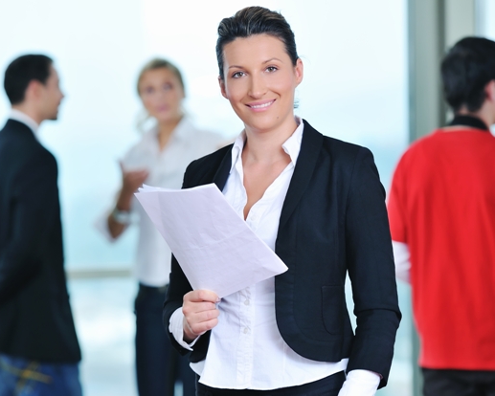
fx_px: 3951
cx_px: 246
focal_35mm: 270
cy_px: 197
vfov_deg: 5.7
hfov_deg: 7.2
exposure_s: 1/200
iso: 200
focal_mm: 155
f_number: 4
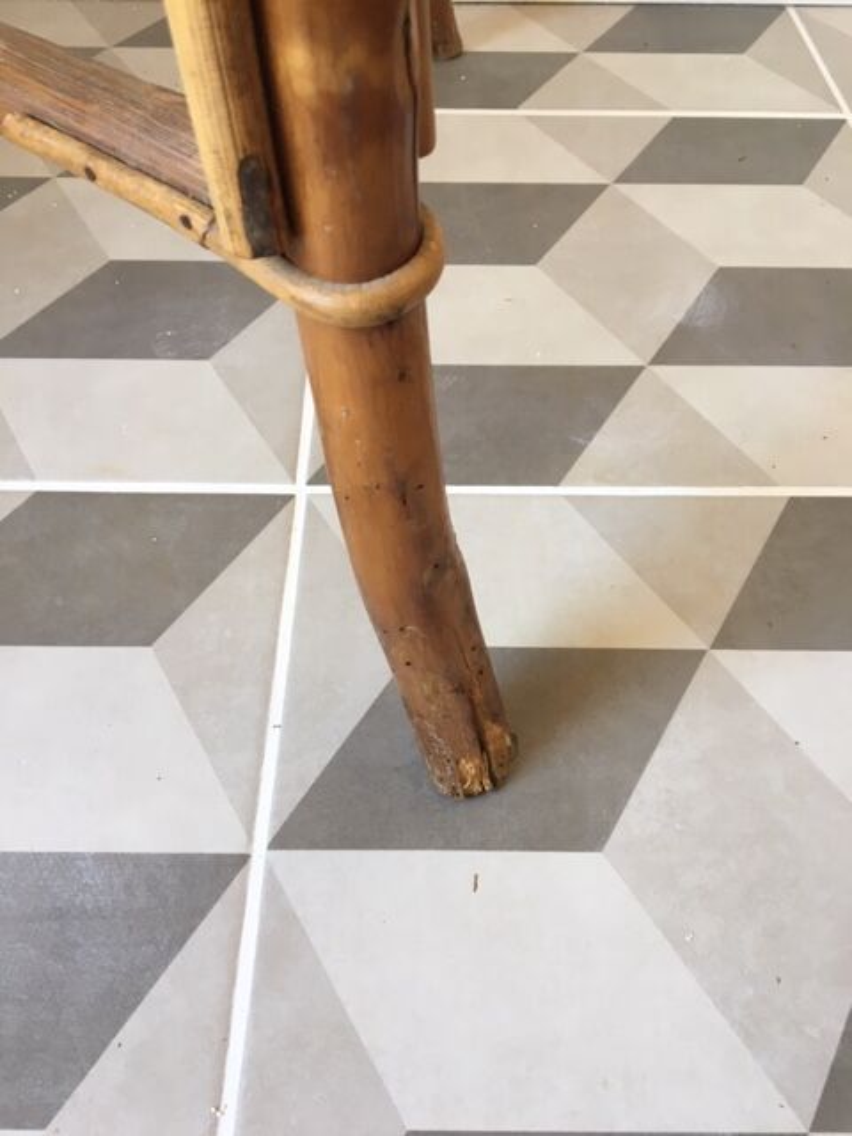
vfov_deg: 61.7
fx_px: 952
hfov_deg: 48.2
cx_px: 426
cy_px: 568
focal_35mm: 29
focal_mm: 4.15
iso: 64
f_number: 2.2
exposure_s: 1/33
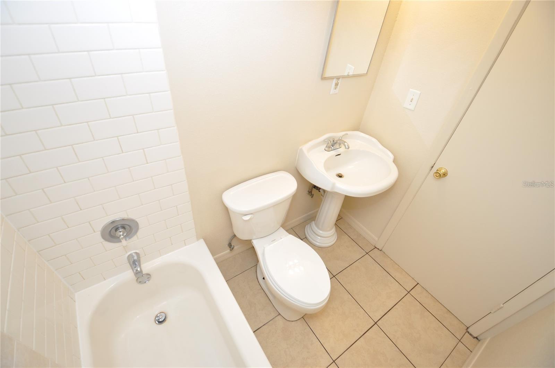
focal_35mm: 15
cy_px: 184
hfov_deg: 100.5
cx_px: 278
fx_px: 231
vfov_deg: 77.2
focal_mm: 10
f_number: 4
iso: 720
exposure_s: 1/60
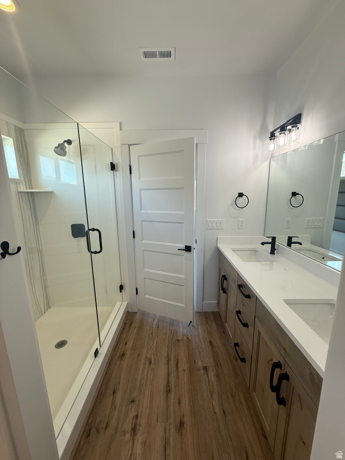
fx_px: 186
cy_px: 230
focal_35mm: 14
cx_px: 172
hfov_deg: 85.7
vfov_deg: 102.1
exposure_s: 1/120
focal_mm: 2.22
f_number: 2.2
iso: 100
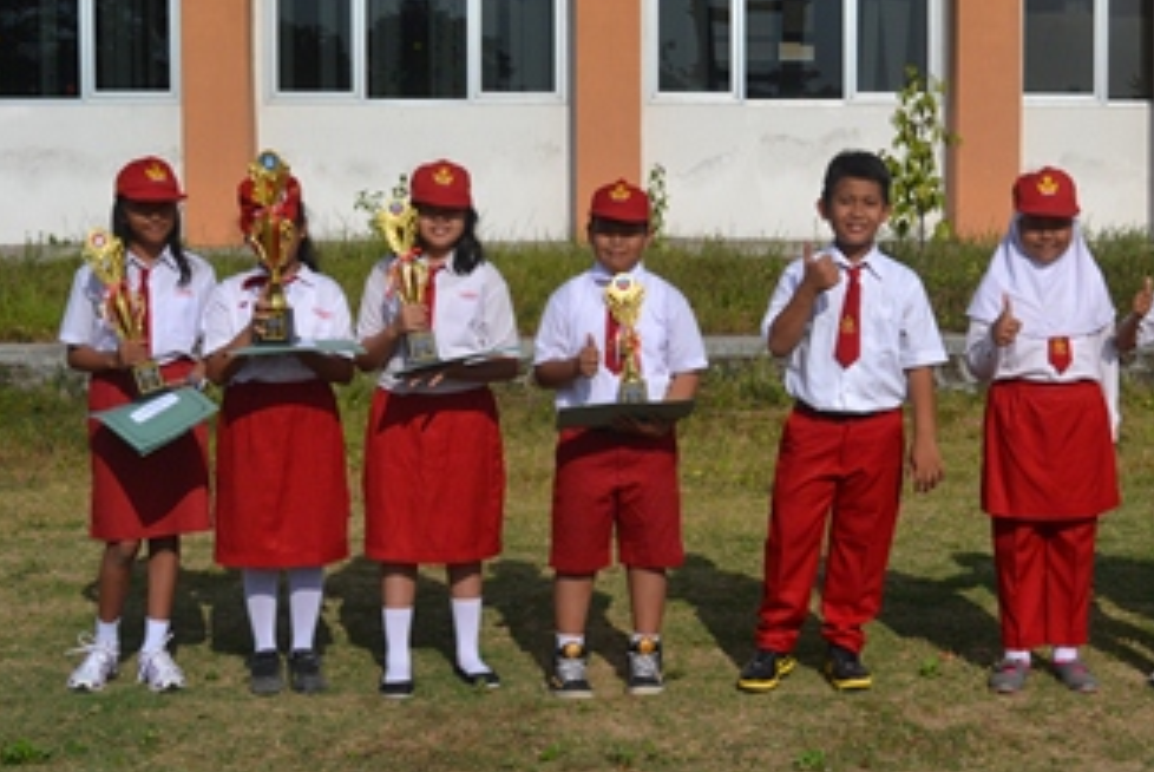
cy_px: 352
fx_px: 2246
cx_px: 775
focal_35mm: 70
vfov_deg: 19.5
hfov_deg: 28.6
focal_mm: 34
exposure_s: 1/2000
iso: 360
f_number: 7.1
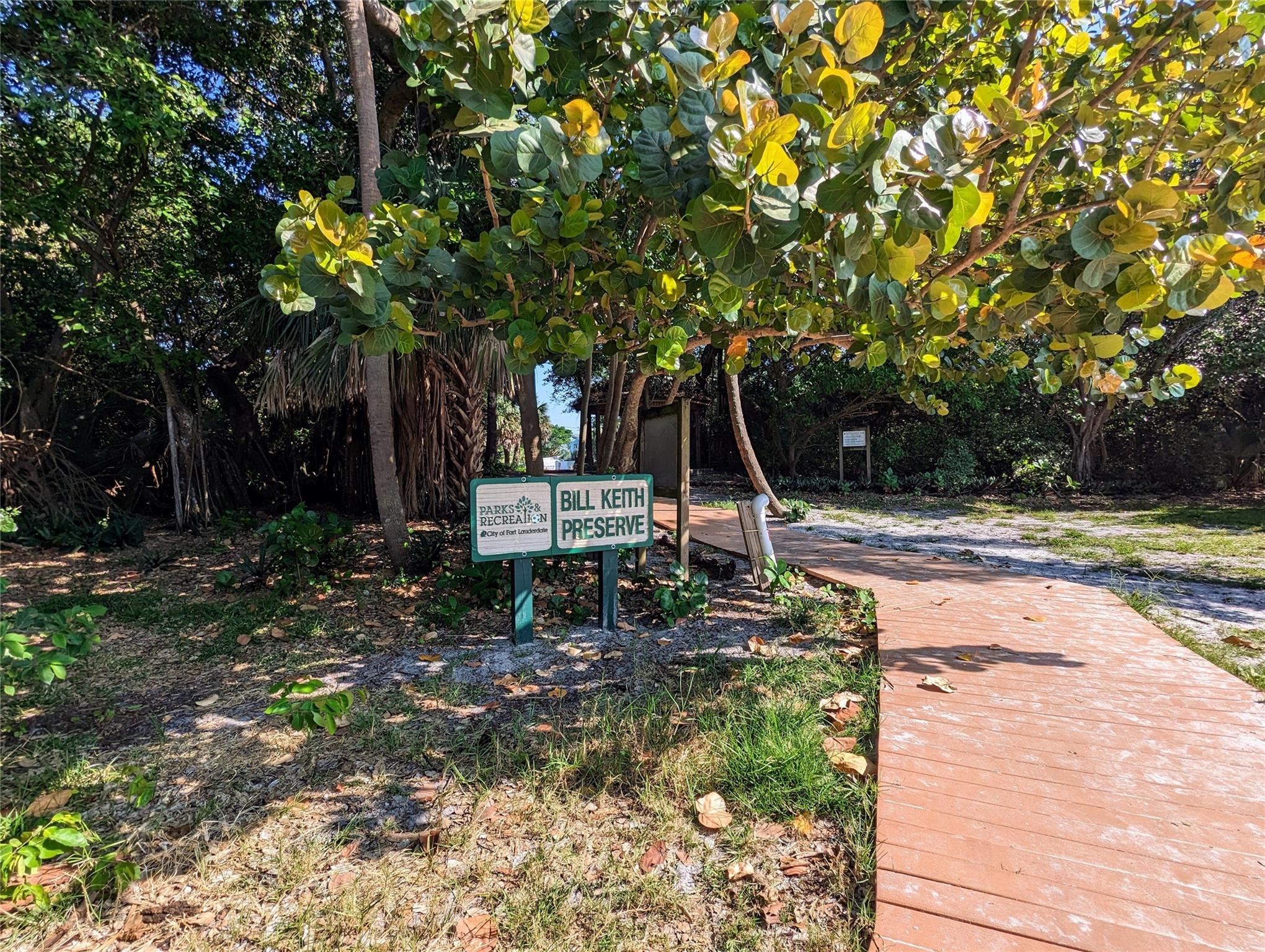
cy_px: 476
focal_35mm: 16
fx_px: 586
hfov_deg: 94.4
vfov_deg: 78.2
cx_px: 632
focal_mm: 2.35
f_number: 2.2
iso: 46
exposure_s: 1/894
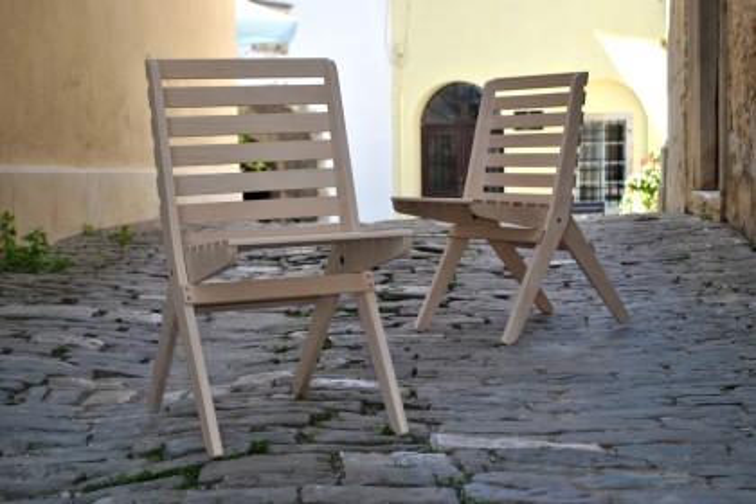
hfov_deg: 29.9
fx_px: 1417
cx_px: 378
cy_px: 252
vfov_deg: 20.2
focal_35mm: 68
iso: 125
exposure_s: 1/125
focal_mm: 45
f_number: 5.3
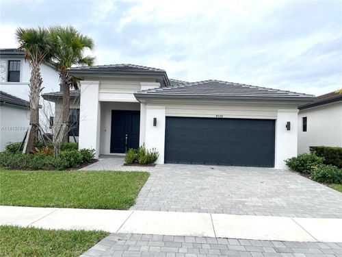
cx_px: 171
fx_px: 257
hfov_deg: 67.3
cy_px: 128
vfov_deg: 53.1
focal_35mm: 26
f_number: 1.6
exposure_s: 1/3003
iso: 32
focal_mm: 5.1
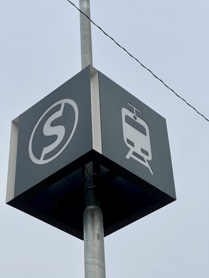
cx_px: 104
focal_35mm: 77
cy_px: 139
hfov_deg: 19.1
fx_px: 620
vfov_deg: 25.3
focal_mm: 9
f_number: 2.8
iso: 32
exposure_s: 1/1357
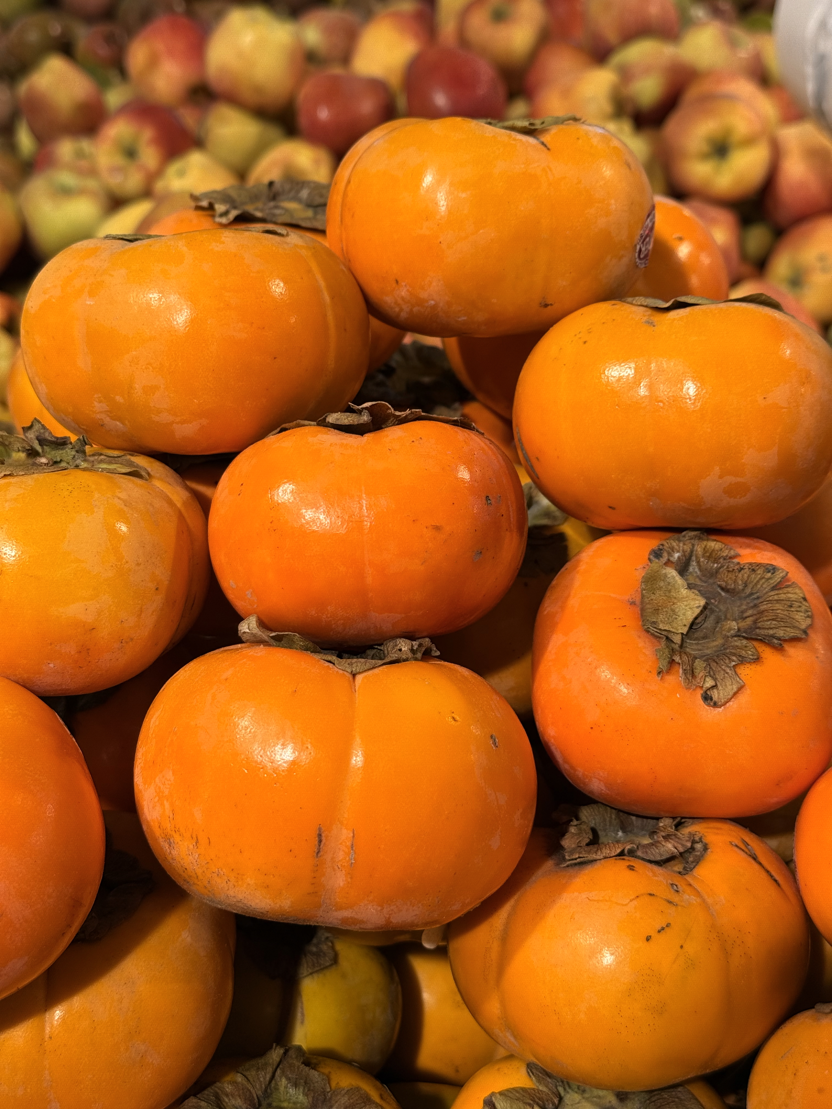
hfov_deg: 30.3
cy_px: 554
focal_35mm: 48
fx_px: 1538
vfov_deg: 39.7
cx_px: 416
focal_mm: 6.76
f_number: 1.78
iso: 50
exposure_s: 1/121
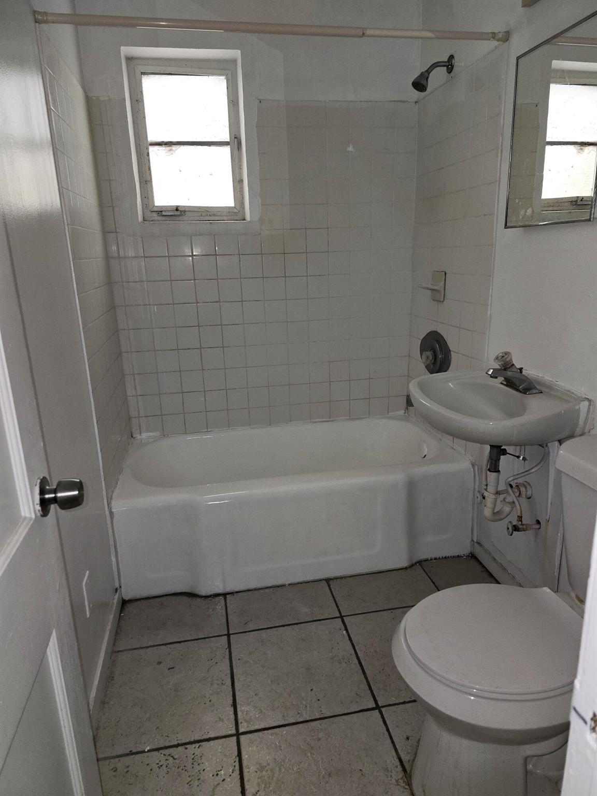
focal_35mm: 23
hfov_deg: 58.9
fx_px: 529
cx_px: 298
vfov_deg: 73.9
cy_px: 398
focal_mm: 6.3
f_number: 1.7
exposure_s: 1/60
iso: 80
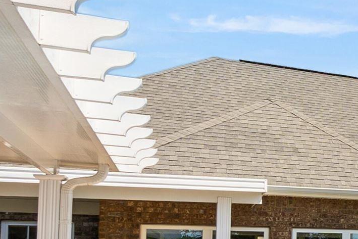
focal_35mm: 65
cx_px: 710
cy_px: 232
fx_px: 646
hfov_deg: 19.1
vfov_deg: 20.3
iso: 100
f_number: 10
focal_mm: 10
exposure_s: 1/320
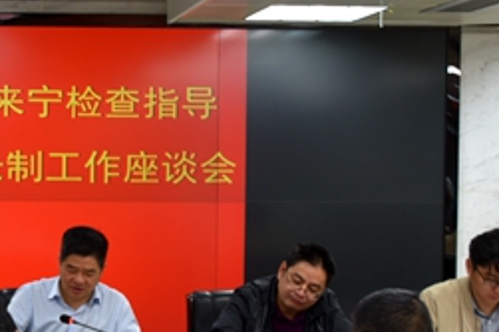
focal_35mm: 79
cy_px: 233
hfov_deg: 24.0
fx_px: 1094
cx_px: -56
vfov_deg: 17.2
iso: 125
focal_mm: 22
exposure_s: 1/10
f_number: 3.5
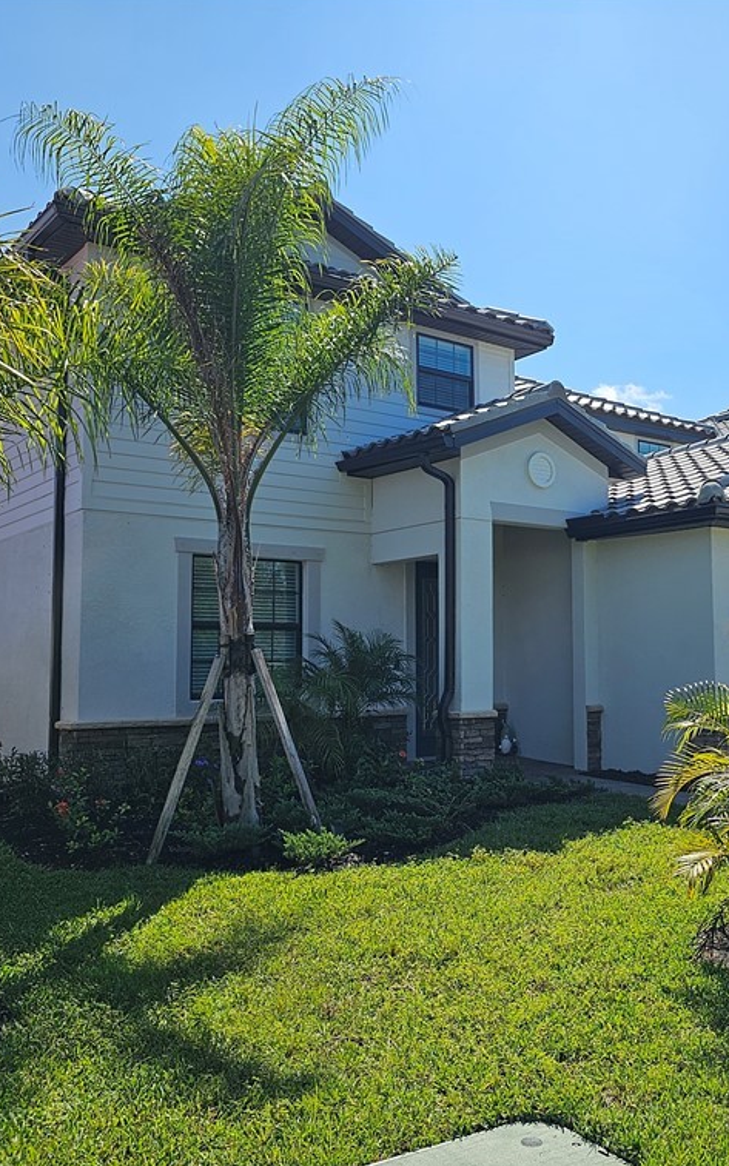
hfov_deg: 37.1
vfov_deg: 58.1
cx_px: 573
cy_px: 584
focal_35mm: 33
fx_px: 1049
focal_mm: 6.3
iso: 10
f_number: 1.7
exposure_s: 1/1120
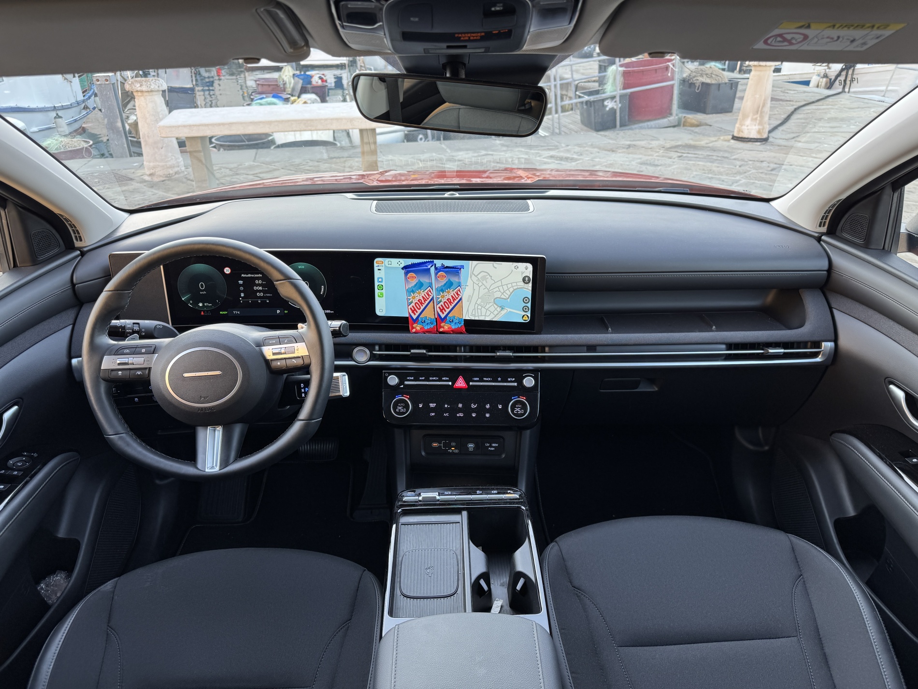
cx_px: 459
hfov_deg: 71.6
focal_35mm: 24
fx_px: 636
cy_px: 344
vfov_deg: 56.8
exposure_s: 1/114
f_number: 1.78
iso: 80
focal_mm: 6.76
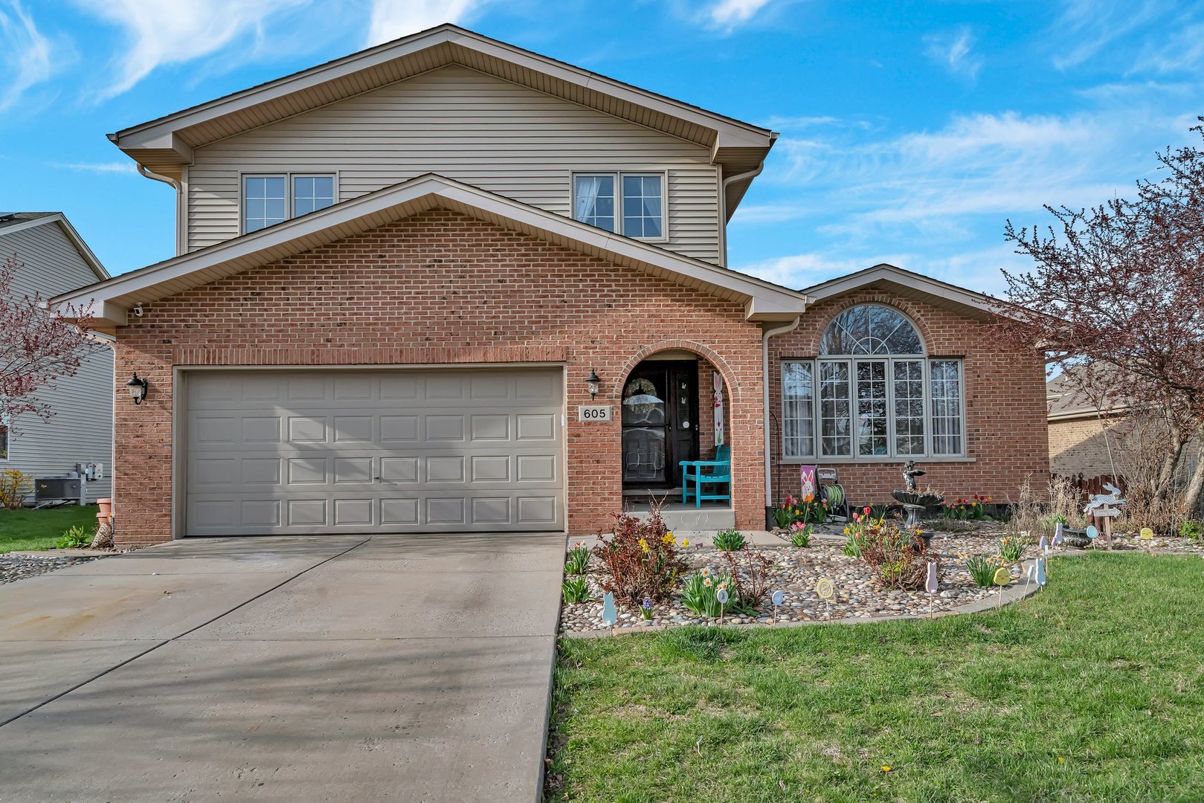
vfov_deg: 57.2
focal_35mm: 22
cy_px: 402
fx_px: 736
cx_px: 602
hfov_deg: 78.6
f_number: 9
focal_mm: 22
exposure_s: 1/1000
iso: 640
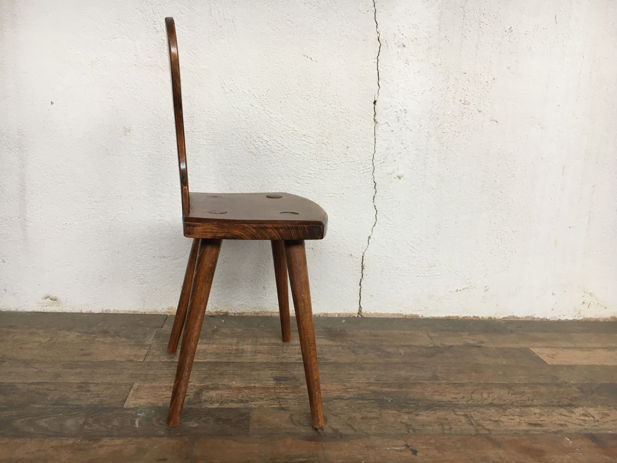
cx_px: 308
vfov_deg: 48.2
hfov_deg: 61.7
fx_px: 517
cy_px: 232
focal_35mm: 29
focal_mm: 4.15
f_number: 2.2
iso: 80
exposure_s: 1/33
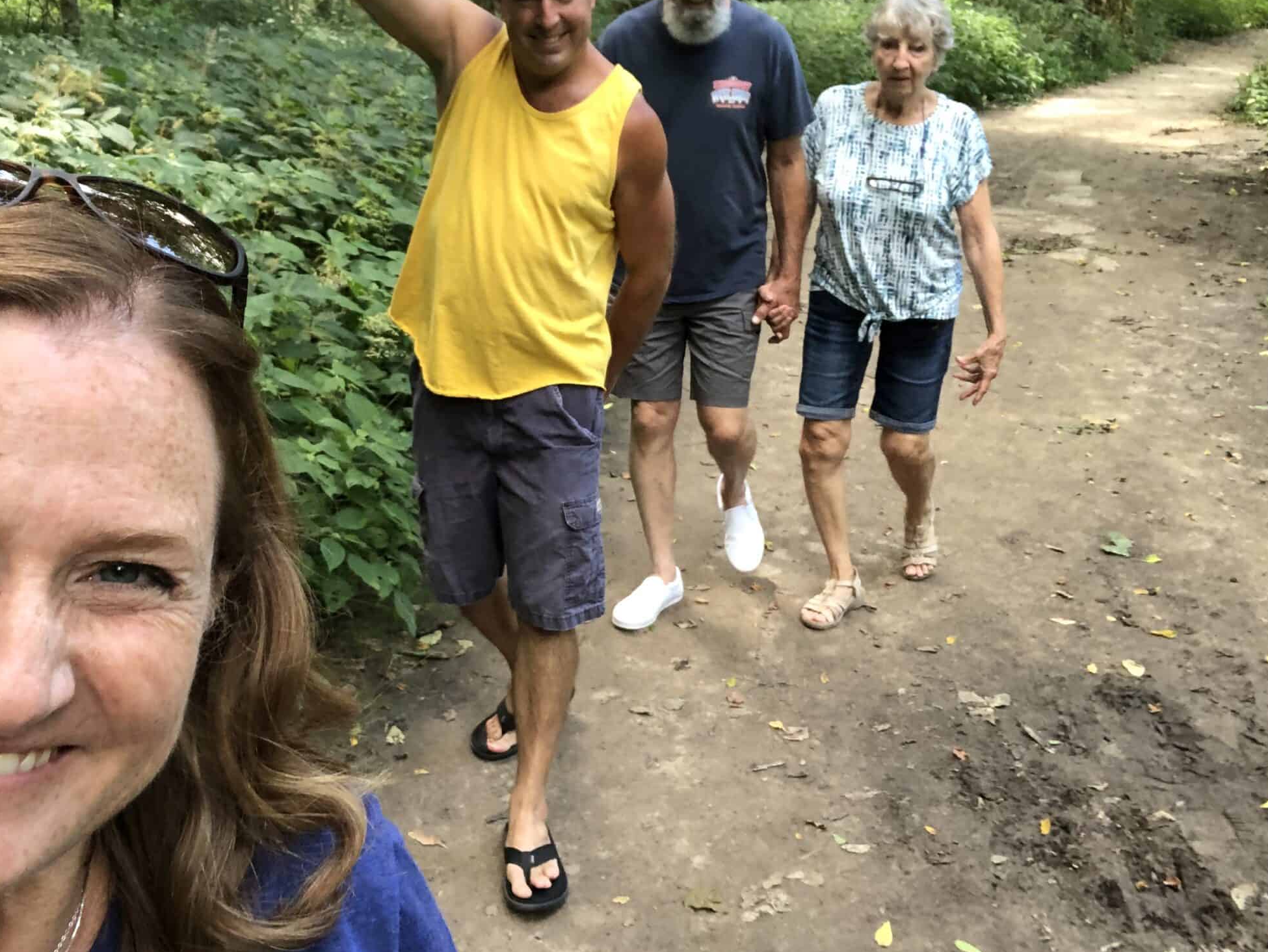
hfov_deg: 44.6
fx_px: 1539
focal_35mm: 42
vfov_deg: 34.4
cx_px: 518
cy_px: 431
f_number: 2.2
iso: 100
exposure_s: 1/120
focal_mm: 2.87
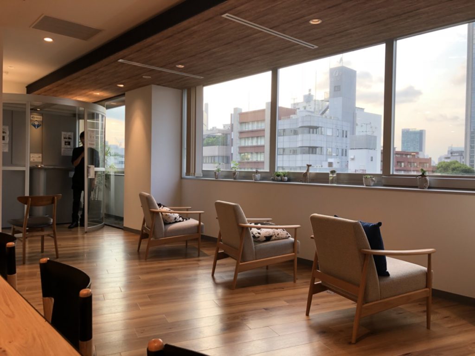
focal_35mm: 28
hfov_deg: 63.4
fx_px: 384
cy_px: 178
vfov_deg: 49.7
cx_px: 238
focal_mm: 4
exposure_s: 1/120
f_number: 1.8
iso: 40
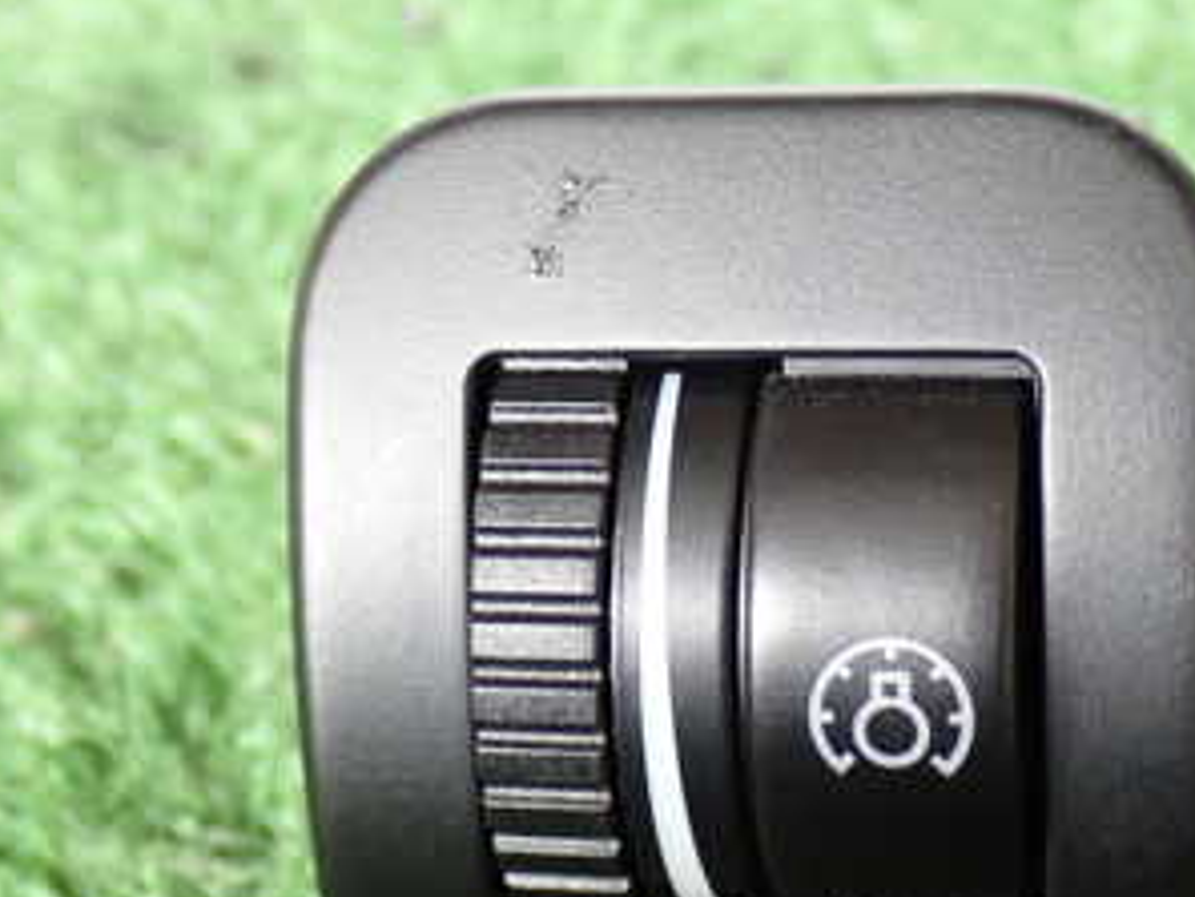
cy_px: 636
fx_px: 3764
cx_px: 773
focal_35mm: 109
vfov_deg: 13.6
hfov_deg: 18.0
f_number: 3.3
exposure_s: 1/50
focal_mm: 9.65
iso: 400
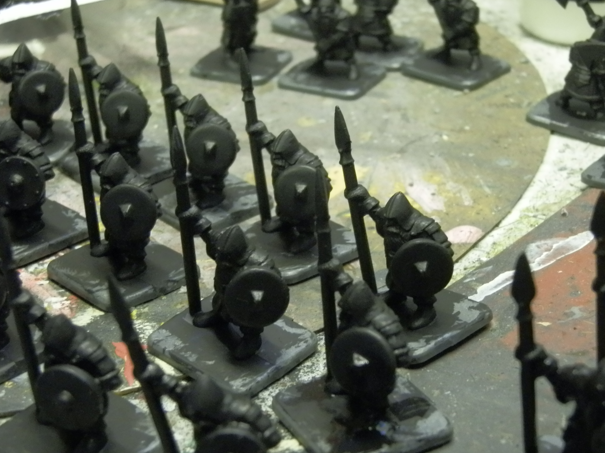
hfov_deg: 27.4
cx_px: 336
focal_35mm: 71
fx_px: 1241
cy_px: 218
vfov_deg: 20.7
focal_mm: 10.99
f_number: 3.7
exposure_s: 1/8
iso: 400
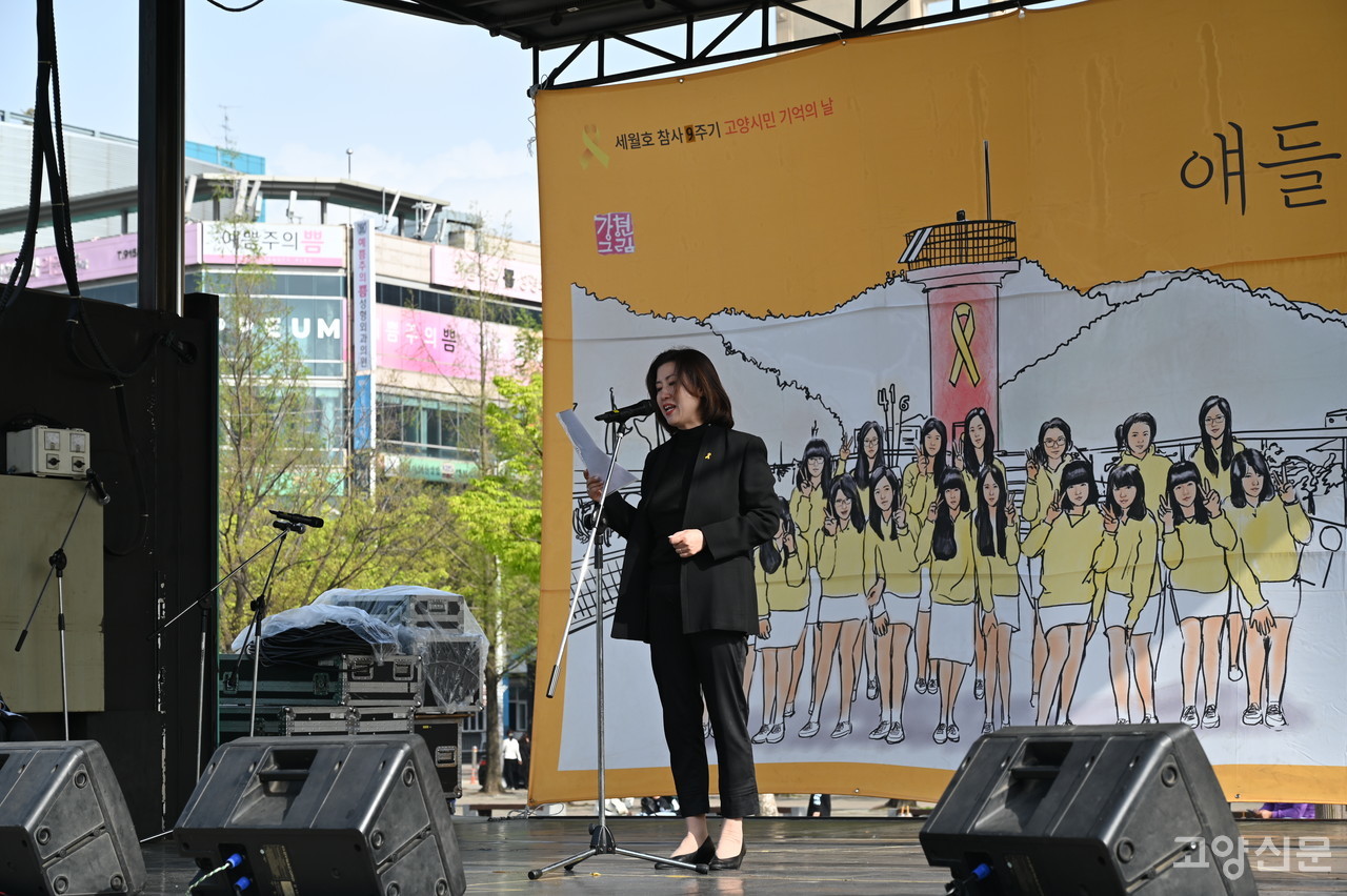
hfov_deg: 28.9
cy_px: 448
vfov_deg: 19.4
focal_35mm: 70
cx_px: 674
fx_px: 2618
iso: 100
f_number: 6.3
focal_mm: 70
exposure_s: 1/250
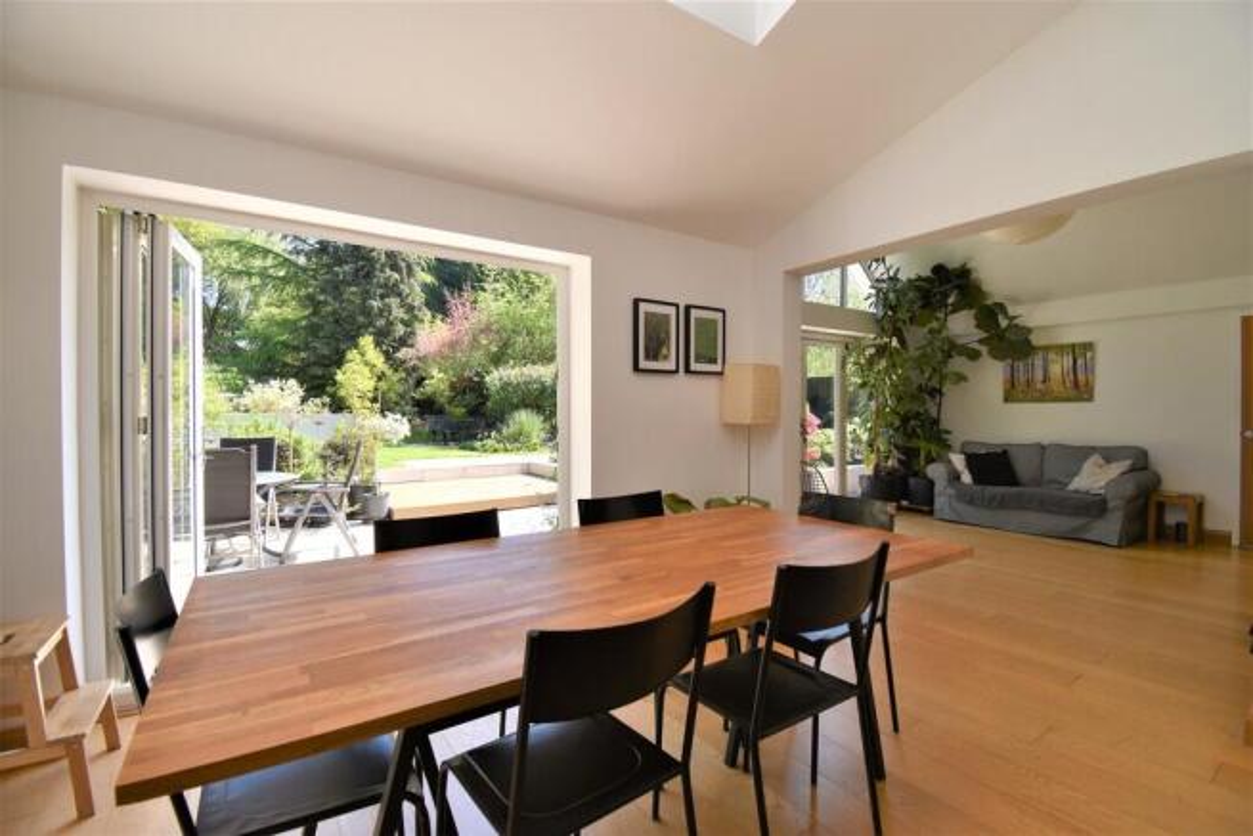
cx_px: 626
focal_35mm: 15
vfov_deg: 77.4
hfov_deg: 100.4
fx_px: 522
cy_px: 418
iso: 100
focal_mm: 10
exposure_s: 1/160
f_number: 6.3
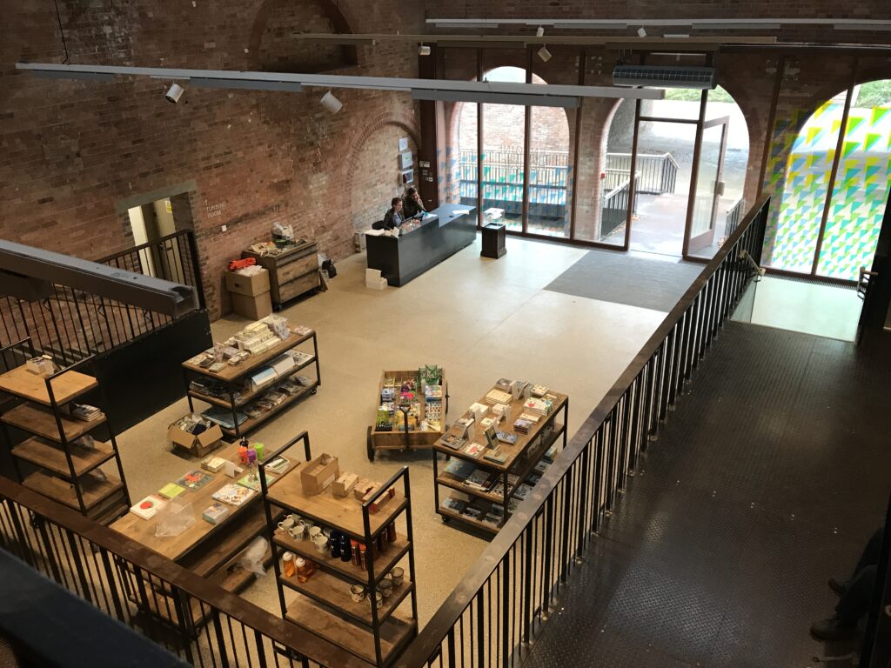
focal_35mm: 28
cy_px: 334
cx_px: 446
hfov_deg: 63.4
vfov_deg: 49.7
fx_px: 721
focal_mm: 3.99
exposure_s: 1/20
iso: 40
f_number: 1.8
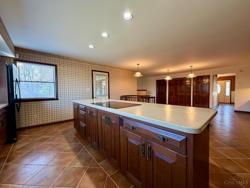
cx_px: 125
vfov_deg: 85.7
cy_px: 94
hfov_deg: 102.1
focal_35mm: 14
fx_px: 101
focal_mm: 2.22
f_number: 2.2
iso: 250
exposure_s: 1/60
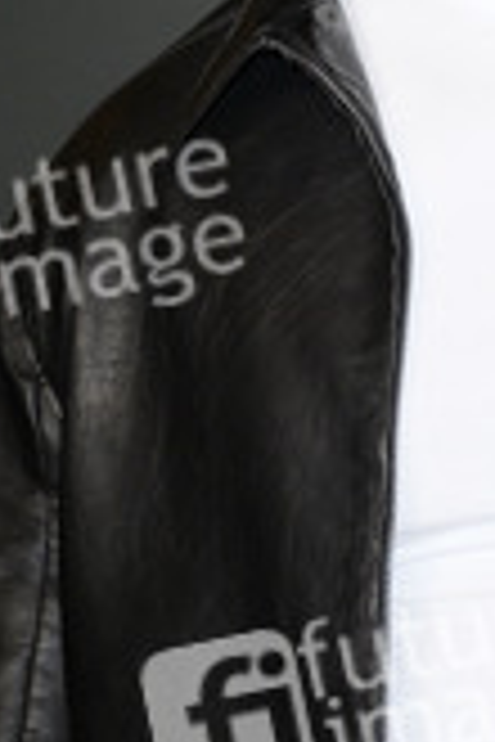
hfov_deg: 3.3
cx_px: 504
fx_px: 8476
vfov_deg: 5.0
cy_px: 22
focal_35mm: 411
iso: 1250
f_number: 5.6
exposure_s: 1/200
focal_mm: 170
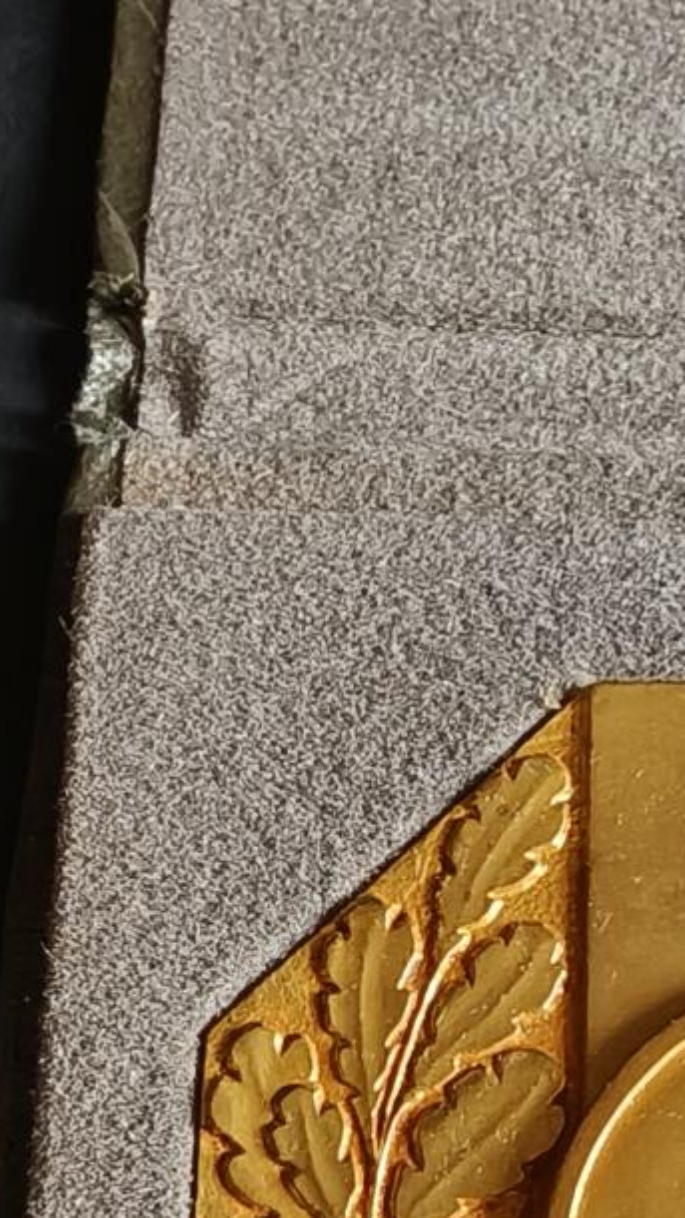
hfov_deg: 15.5
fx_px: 2390
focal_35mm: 74
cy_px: 1478
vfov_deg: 25.5
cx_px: 907
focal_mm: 2.32
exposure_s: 1/17.7
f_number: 2
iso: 2500
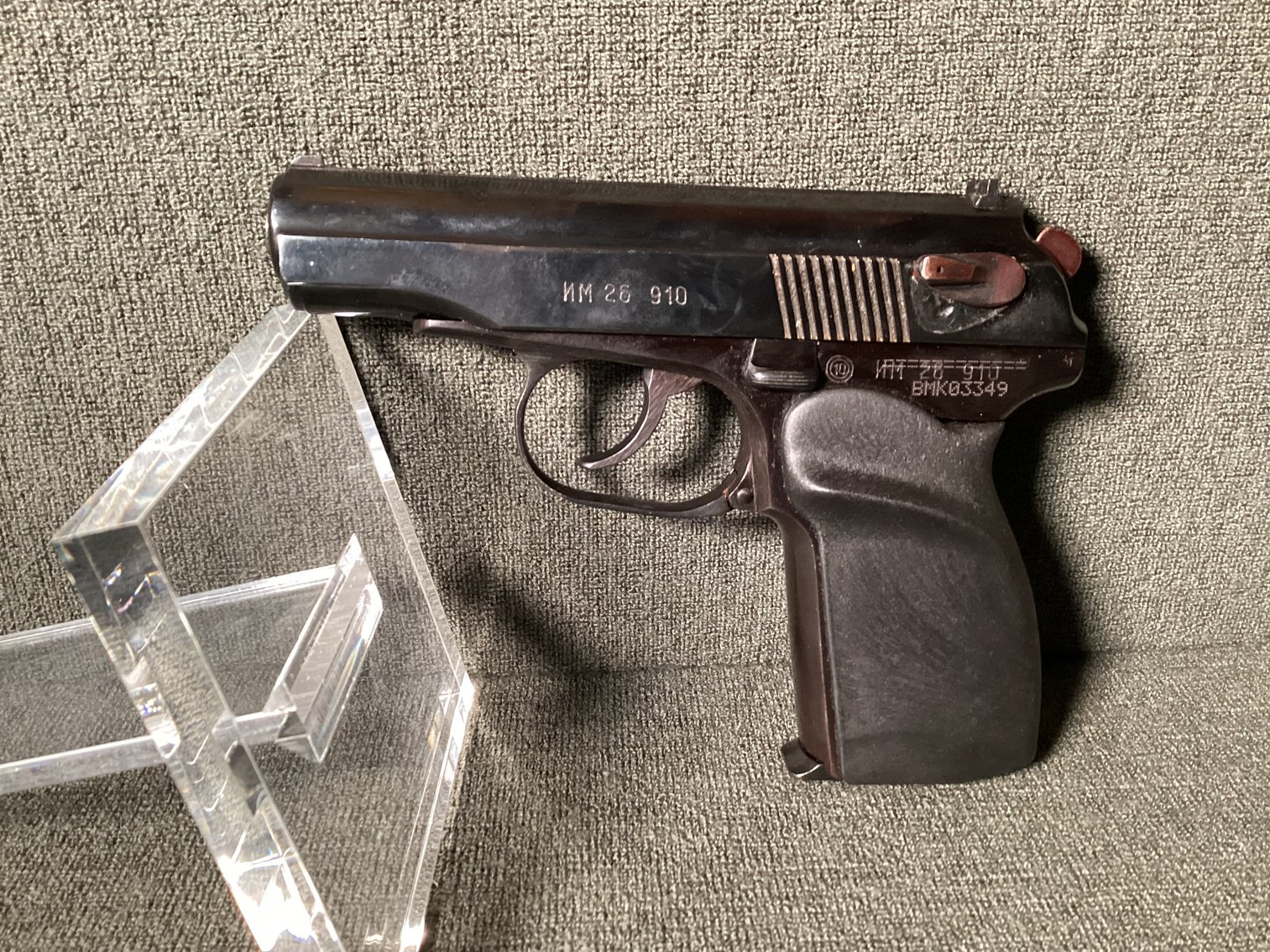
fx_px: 1137
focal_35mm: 31
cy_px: 476
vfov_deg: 45.4
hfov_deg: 58.3
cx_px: 635
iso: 320
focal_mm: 3.3
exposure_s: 1/33
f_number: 2.4
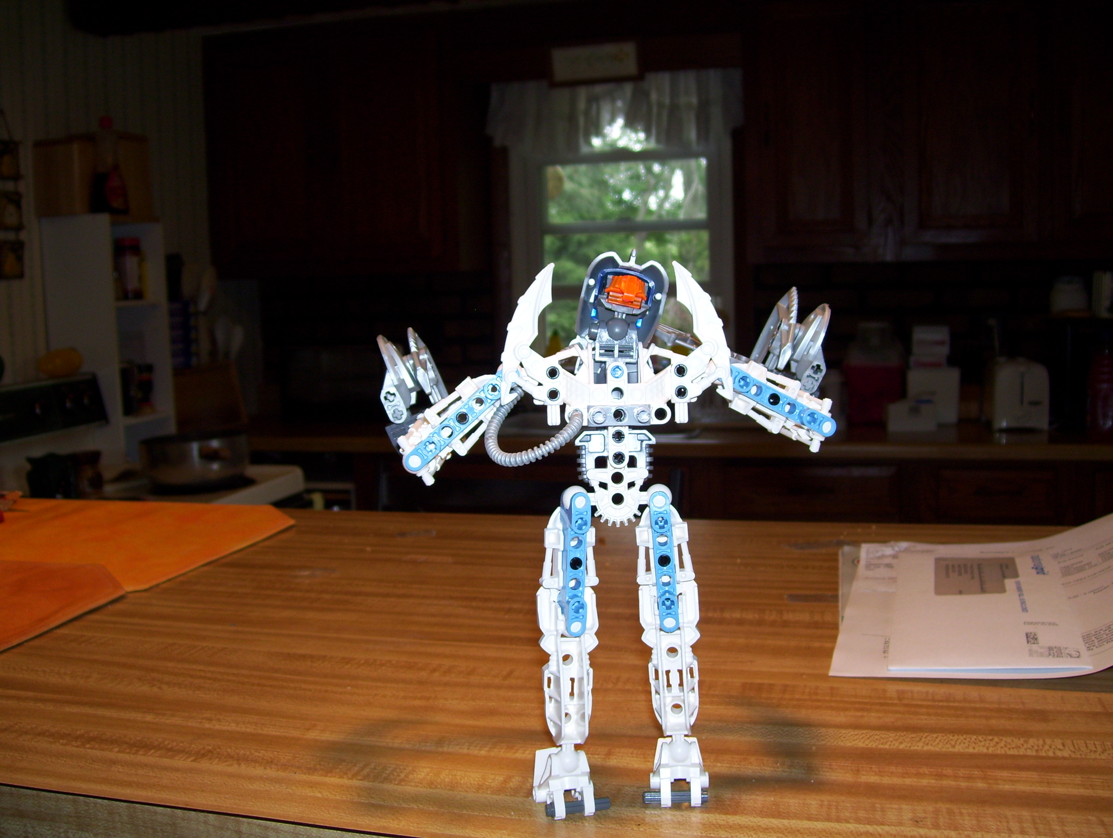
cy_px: 419
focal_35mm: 36
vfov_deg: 39.7
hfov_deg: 51.3
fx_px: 1159
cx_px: 556
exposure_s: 1/60
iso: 80
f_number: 2.7
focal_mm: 6
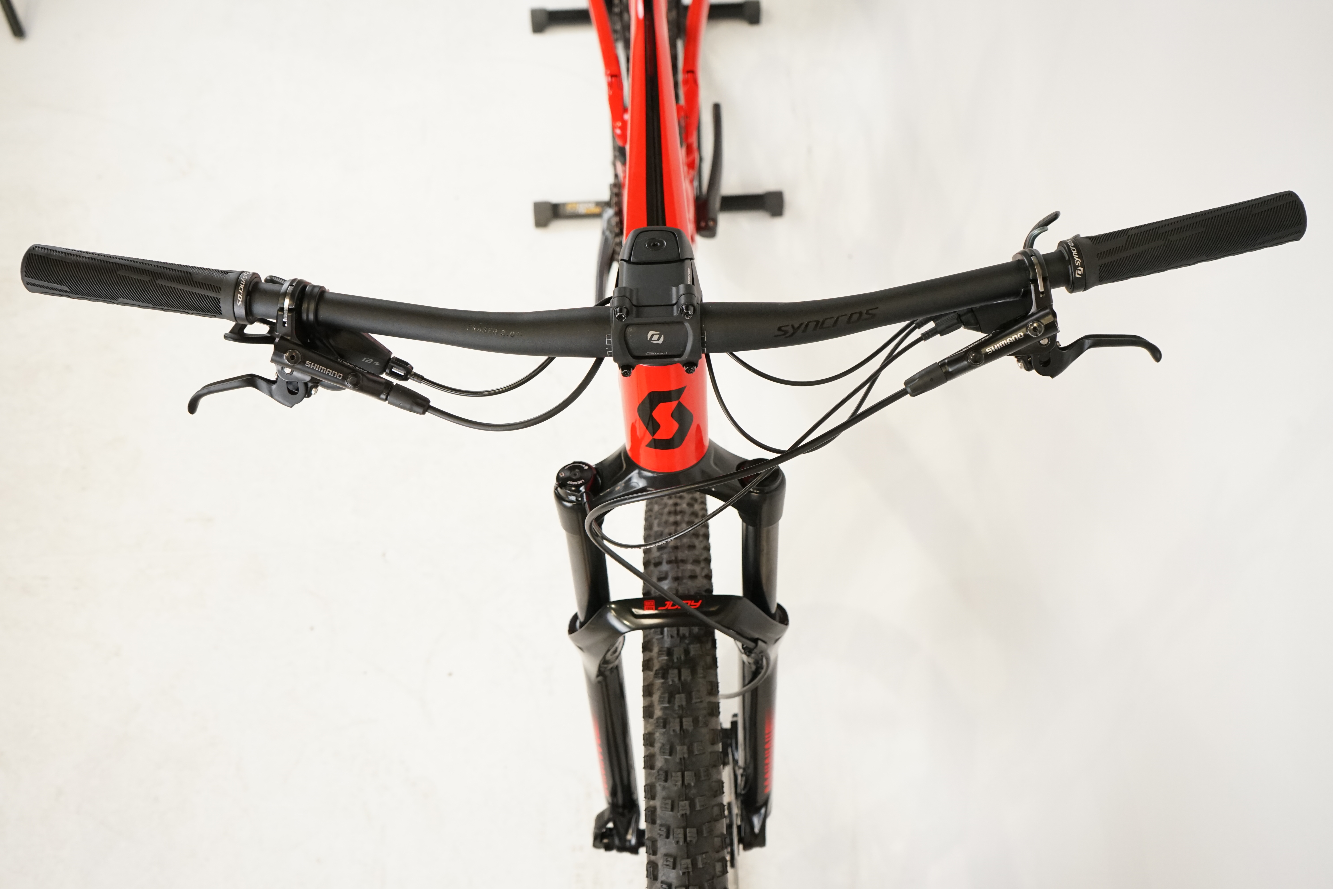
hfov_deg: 58.7
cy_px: 444
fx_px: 1185
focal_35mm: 32
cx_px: 666
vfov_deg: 41.1
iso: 2500
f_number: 5.6
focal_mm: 32
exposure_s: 1/200
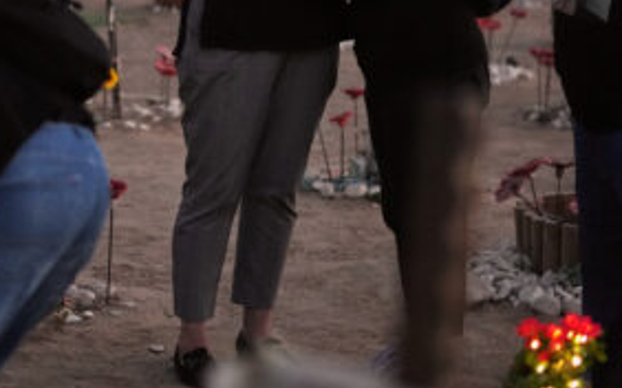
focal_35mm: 130
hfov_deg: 16.0
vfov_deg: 10.0
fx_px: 2203
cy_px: 86
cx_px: 199
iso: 4000
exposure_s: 1/125
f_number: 1.8
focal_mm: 50
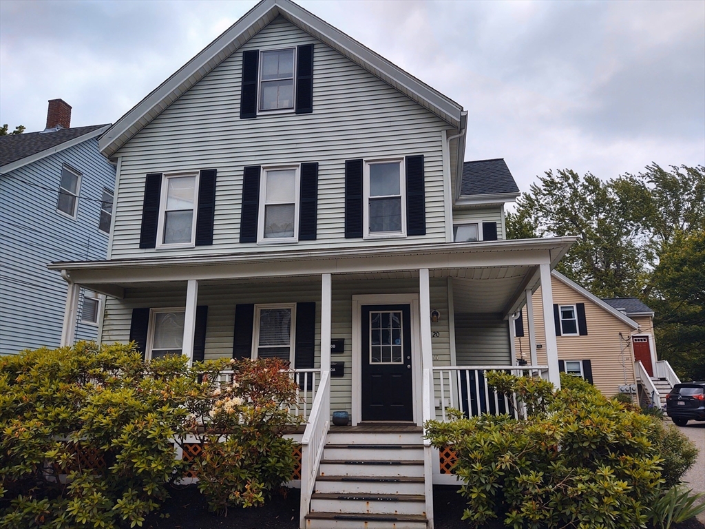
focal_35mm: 27
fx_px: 550
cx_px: 352
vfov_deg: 51.4
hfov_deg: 65.3
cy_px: 264
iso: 100
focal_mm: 4.75
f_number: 1.7
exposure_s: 1/7260
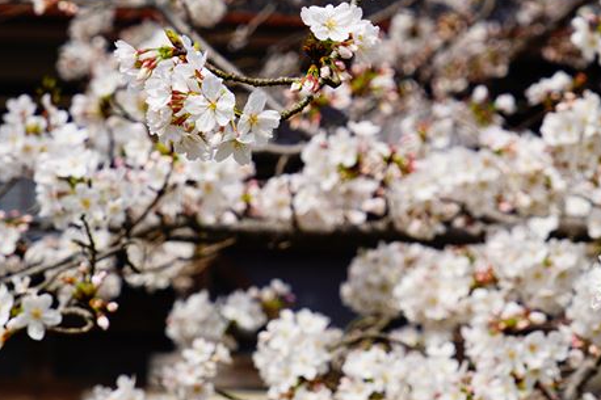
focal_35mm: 145
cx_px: 320
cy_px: 103
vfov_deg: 9.4
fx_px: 2420
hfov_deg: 14.2
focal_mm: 83
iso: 125
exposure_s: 1/350
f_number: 8
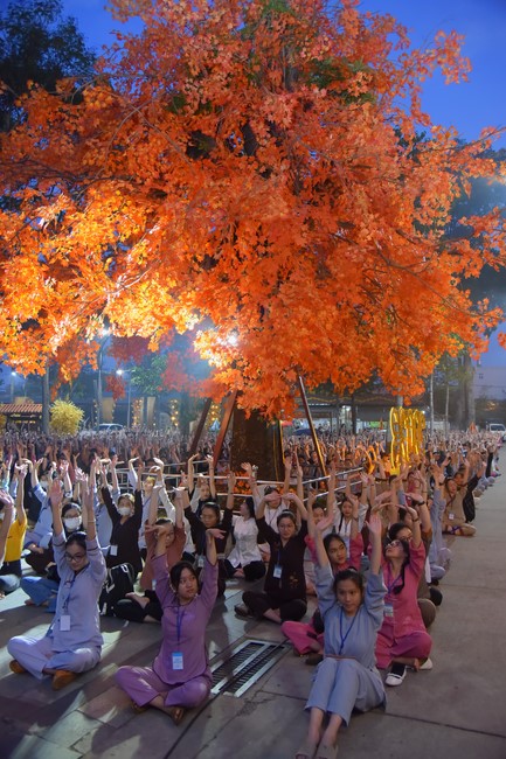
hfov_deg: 46.4
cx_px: 253
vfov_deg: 65.5
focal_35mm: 28
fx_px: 591
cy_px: 380
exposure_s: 1/100
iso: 2000
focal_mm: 28
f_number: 4
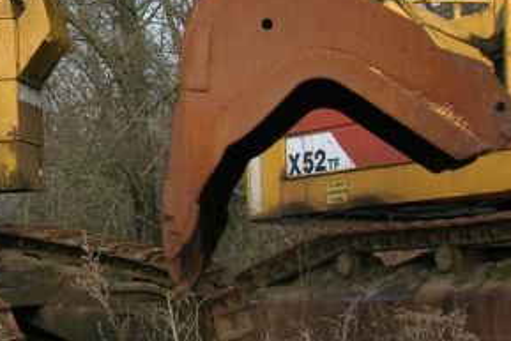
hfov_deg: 16.0
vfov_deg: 11.3
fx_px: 1718
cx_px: -168
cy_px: 67
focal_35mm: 121
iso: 50
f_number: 5.2
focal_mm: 7
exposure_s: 1/118
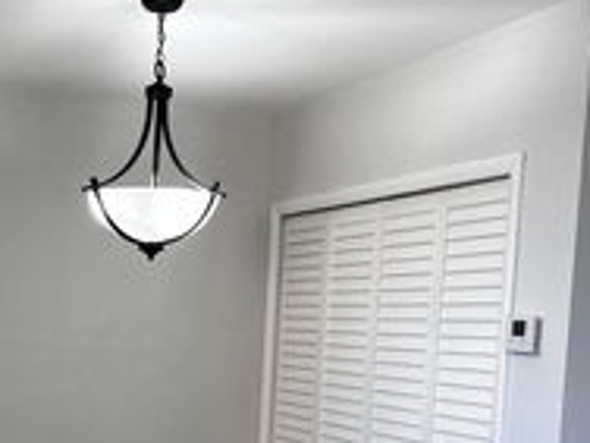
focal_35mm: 59
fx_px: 1006
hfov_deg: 31.8
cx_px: 118
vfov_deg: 24.0
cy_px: 408
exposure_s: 1/120
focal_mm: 5.7
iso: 125
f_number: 1.5
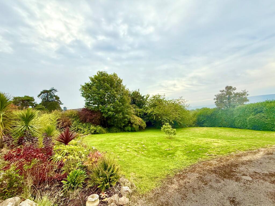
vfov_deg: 85.7
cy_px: 103
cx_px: 138
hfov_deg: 102.1
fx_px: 111
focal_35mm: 14
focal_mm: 2.22
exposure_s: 1/686
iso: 50
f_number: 2.2
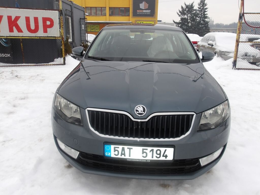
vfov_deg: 51.4
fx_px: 203
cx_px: 130
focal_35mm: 27
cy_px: 98
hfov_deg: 65.3
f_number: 3
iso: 100
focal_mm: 4.9
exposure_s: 1/404
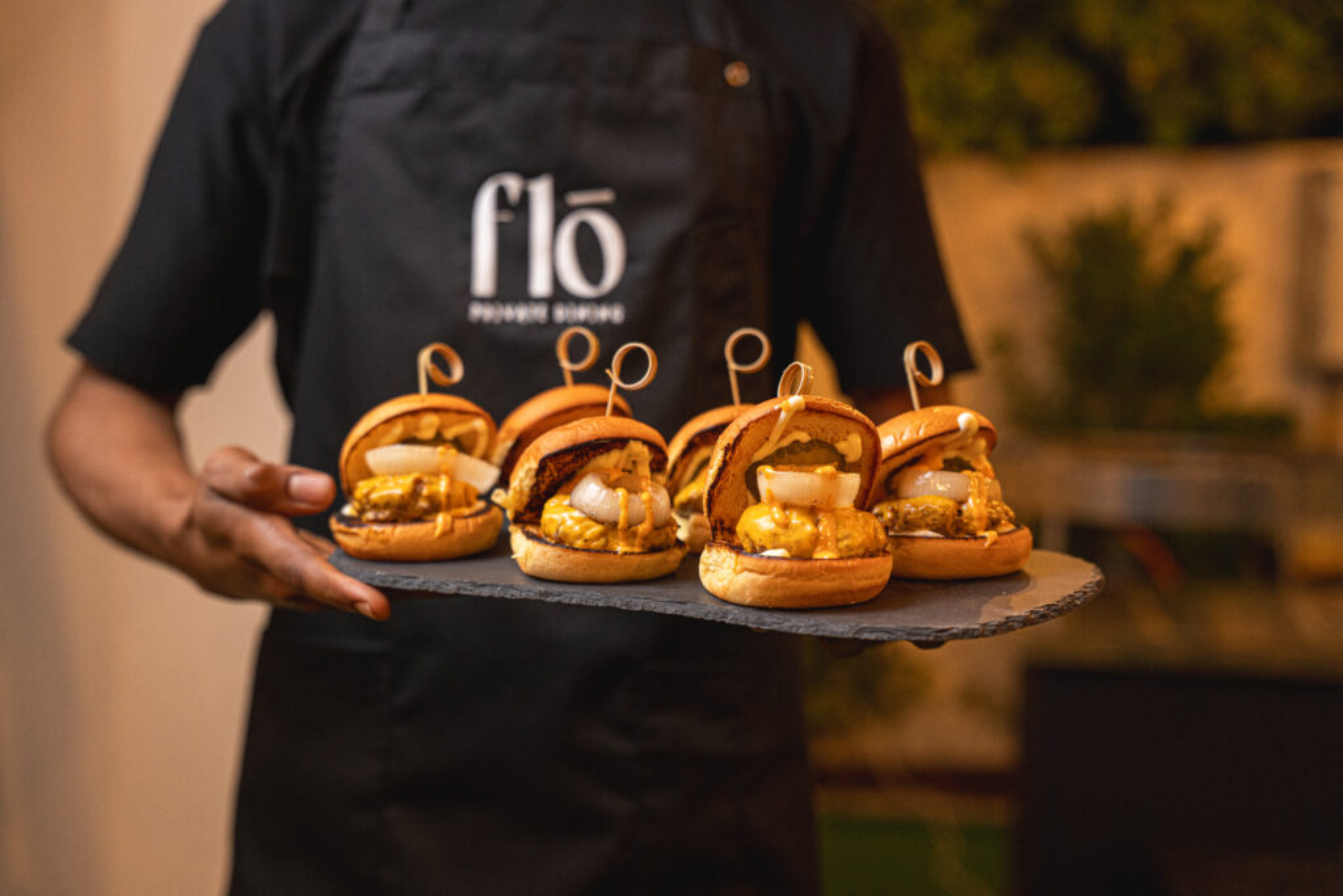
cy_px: 448
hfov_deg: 42.7
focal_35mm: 46
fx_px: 1720
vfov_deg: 29.2
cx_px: 672
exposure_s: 1/100
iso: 640
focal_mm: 46.1
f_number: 2.8
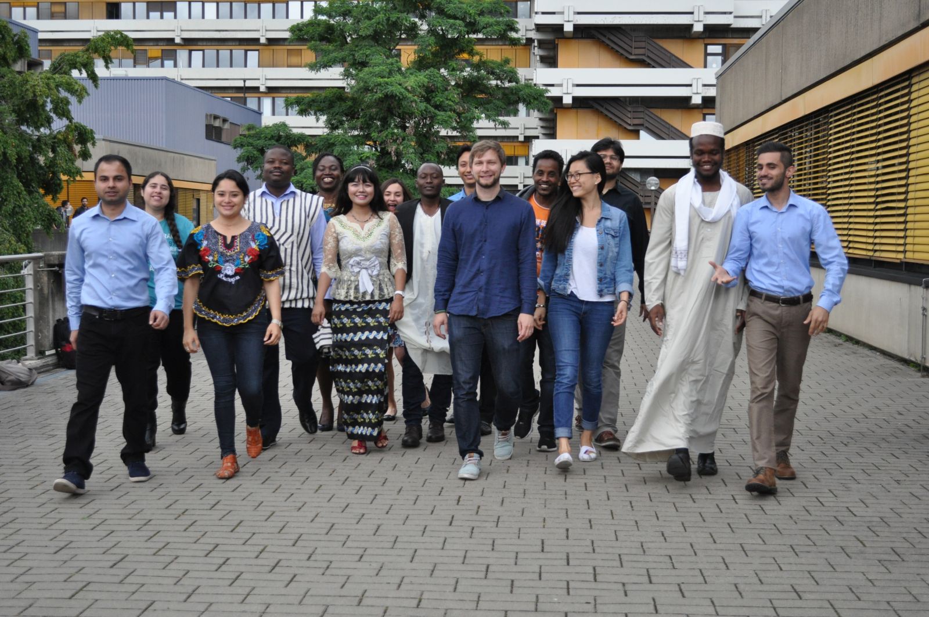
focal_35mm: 48
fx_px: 1237
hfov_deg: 41.2
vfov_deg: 28.0
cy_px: 308
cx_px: 464
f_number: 4.8
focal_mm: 32
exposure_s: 1/1000
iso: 800
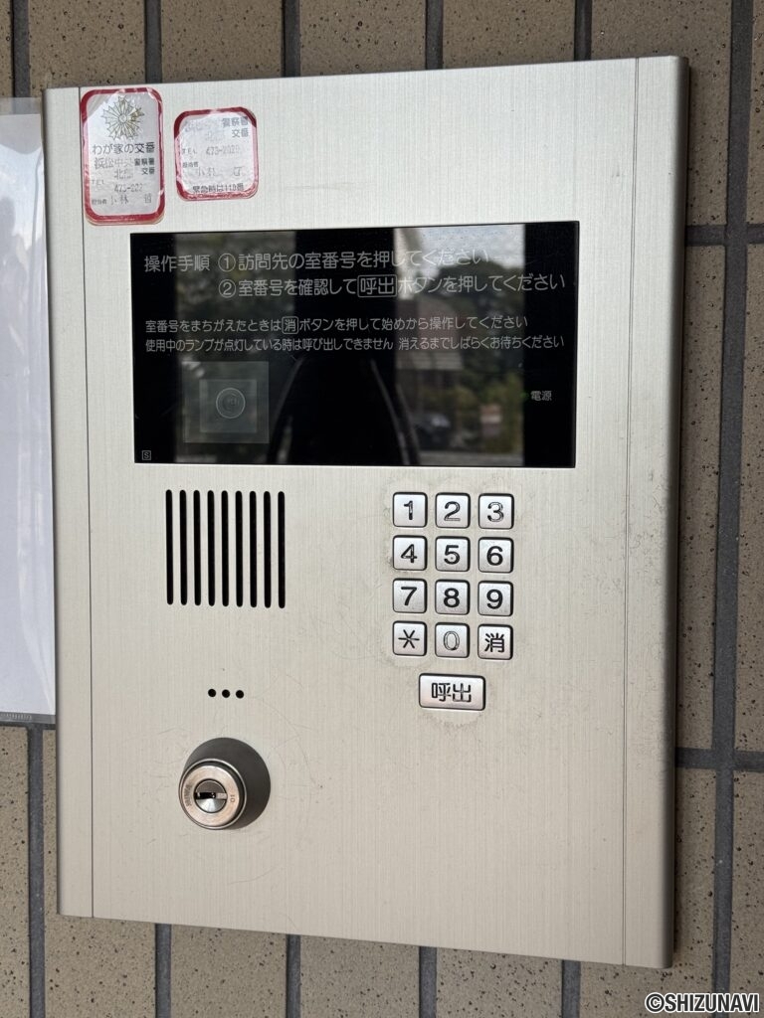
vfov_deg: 39.7
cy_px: 509
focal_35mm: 48
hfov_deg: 30.3
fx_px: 1413
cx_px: 382
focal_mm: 6.76
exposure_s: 1/140
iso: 50
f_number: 1.78
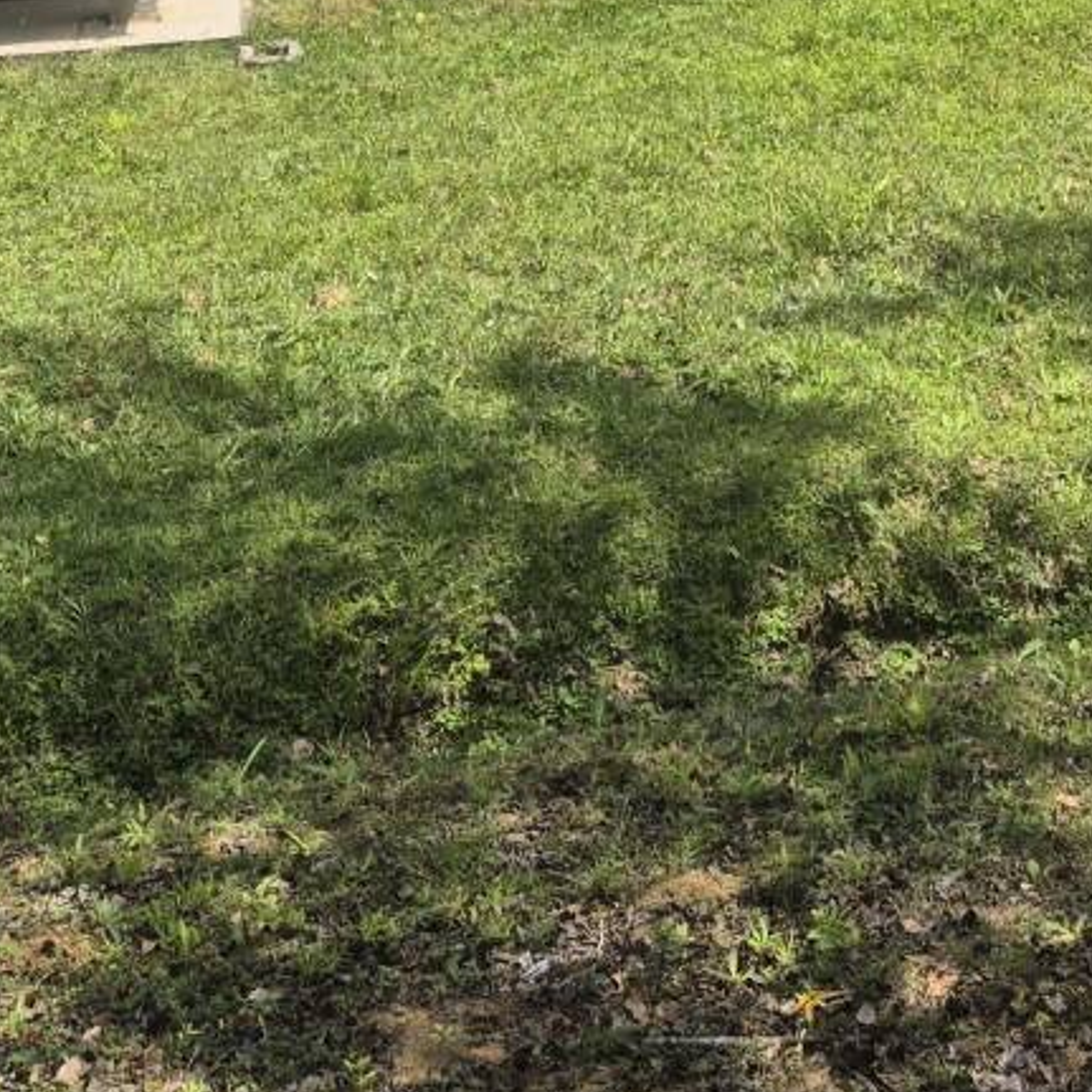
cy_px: -241
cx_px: 823
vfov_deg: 23.1
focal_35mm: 68
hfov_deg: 25.1
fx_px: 2427
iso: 25
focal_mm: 5.4
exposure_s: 1/1148
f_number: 1.8
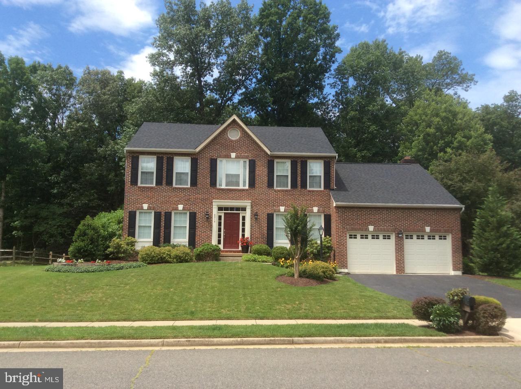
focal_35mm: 32
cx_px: 260
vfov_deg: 44.1
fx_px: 481
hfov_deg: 56.9
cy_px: 194
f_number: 2.4
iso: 32
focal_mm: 3.3
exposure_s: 1/1271
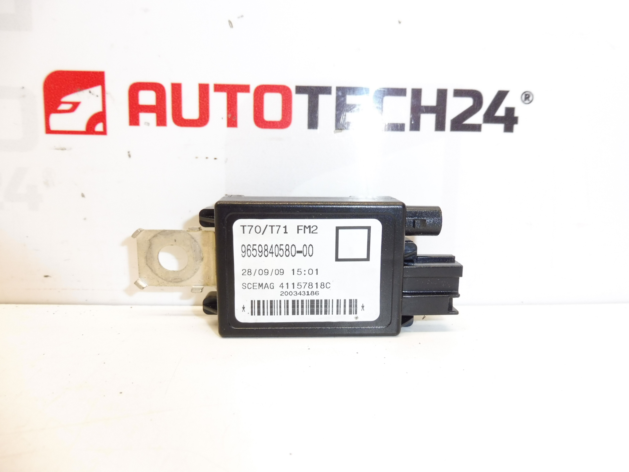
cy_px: 236
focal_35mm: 24
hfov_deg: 71.6
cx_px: 314
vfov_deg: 56.8
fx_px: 436
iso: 200
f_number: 3.5
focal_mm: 4.3
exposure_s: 1/60
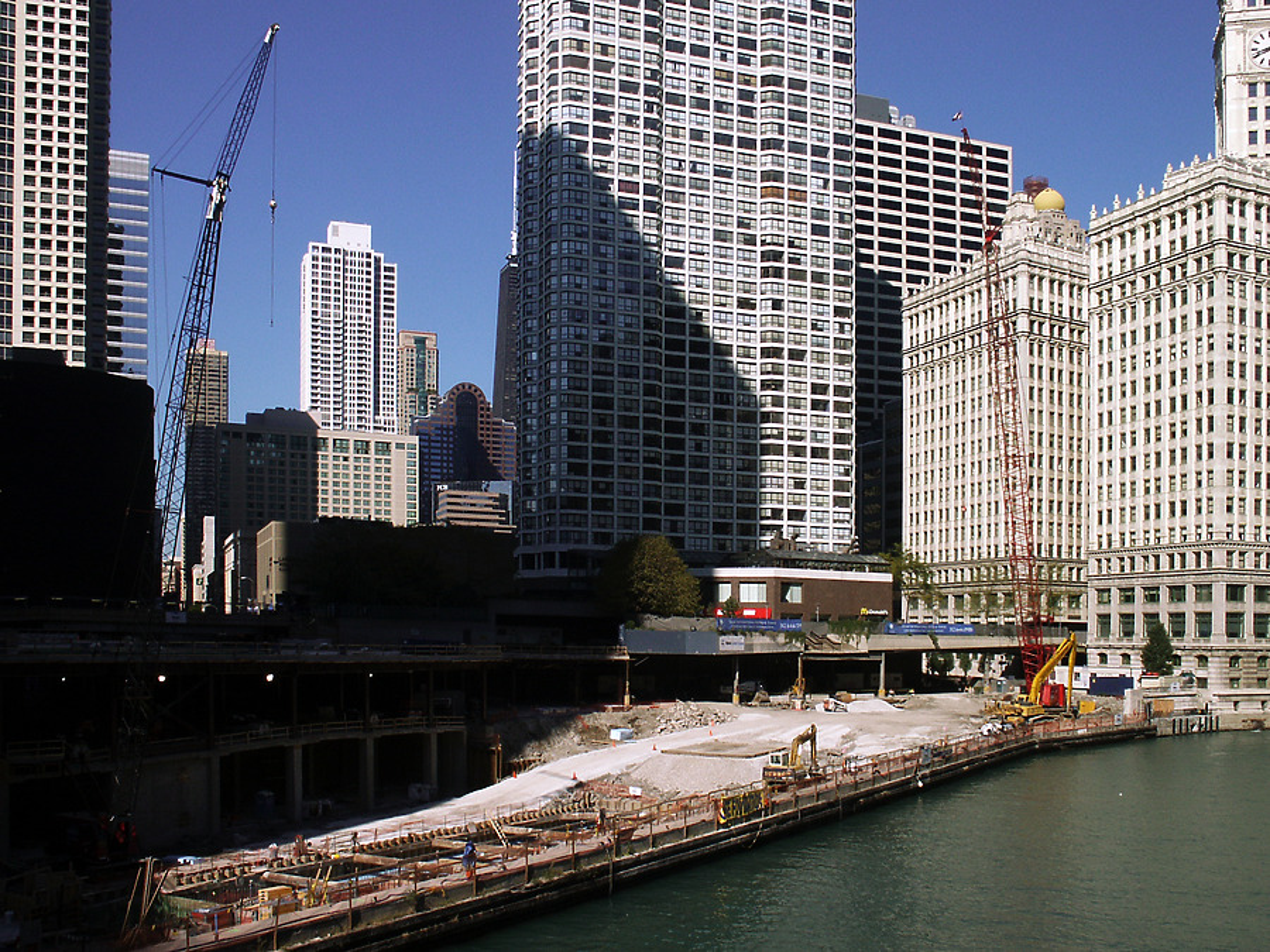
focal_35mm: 35
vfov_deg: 40.7
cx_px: 635
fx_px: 1284
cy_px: 476
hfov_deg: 52.6
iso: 64
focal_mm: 7.18
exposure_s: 1/500
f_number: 6.7
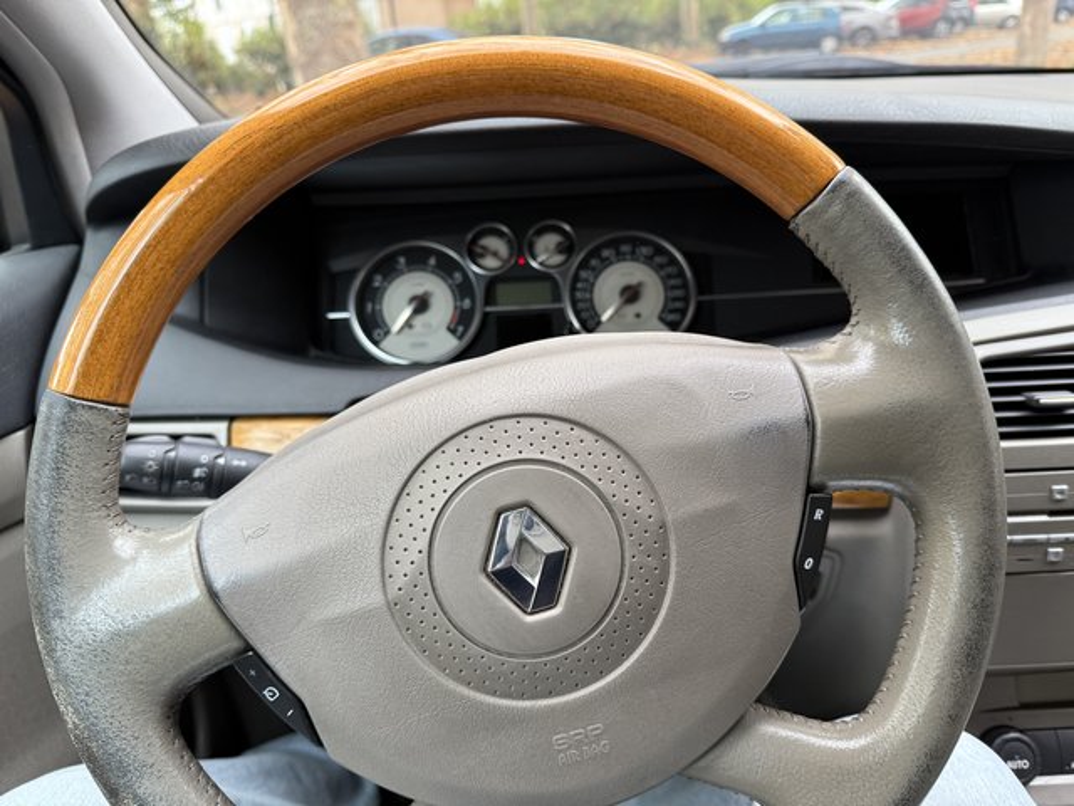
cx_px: 537
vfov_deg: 56.8
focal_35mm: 24
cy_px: 403
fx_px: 745
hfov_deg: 71.6
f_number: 1.78
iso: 200
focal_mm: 6.76
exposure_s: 1/108
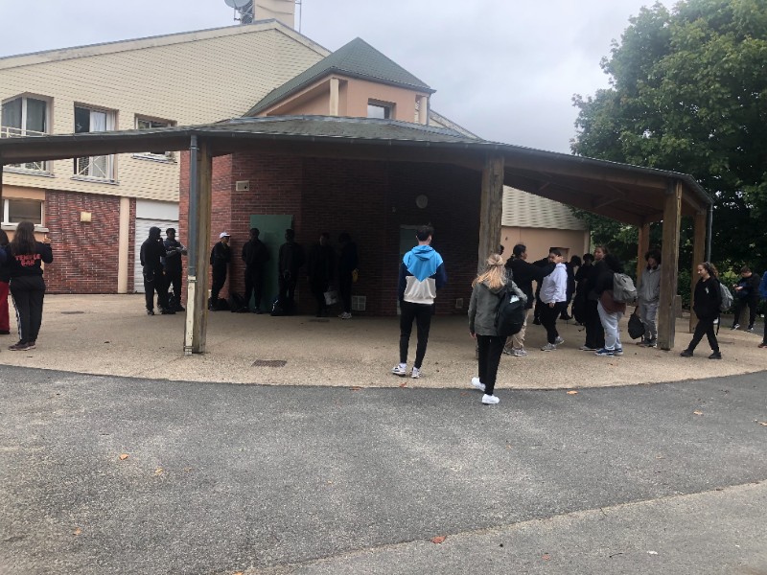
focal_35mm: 28
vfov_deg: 49.7
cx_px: 384
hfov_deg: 63.4
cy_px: 288
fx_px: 620
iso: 20
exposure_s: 1/353
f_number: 1.8
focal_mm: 3.99
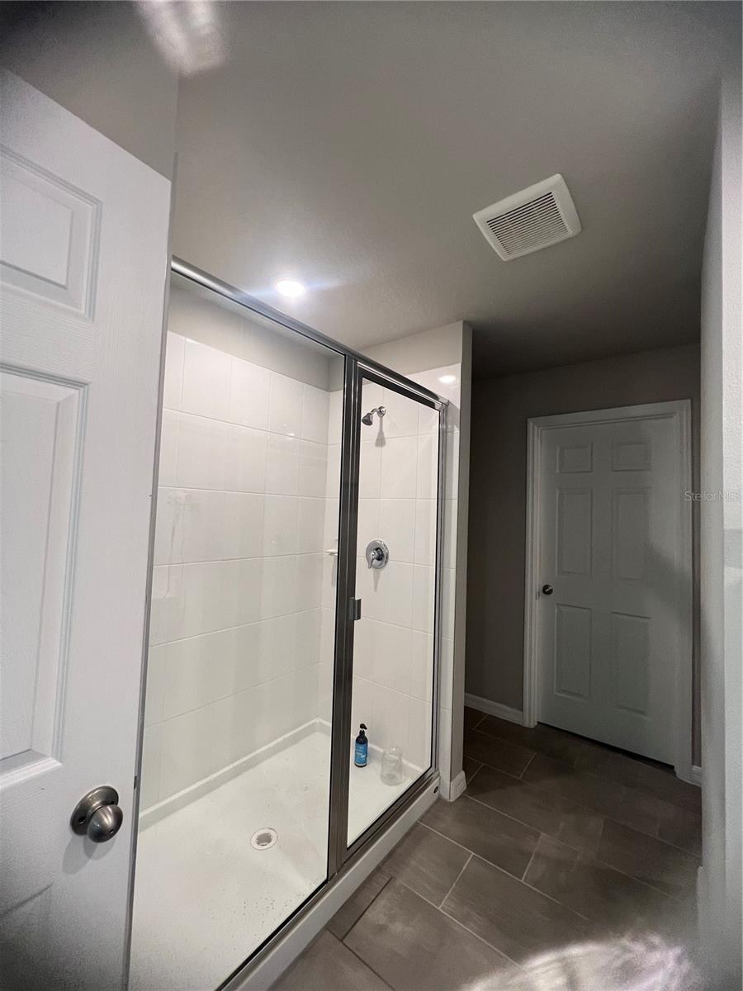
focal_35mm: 13
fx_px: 372
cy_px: 496
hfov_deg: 89.9
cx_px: 372
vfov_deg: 106.2
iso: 160
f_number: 1.8
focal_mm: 1.57
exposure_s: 1/120
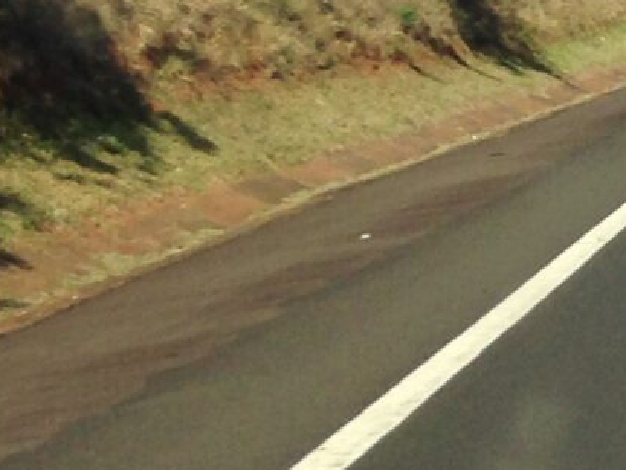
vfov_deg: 7.1
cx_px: 1901
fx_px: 3728
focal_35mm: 206
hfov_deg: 8.1
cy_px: -279
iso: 50
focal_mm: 4.12
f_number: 2.4
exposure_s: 1/1355
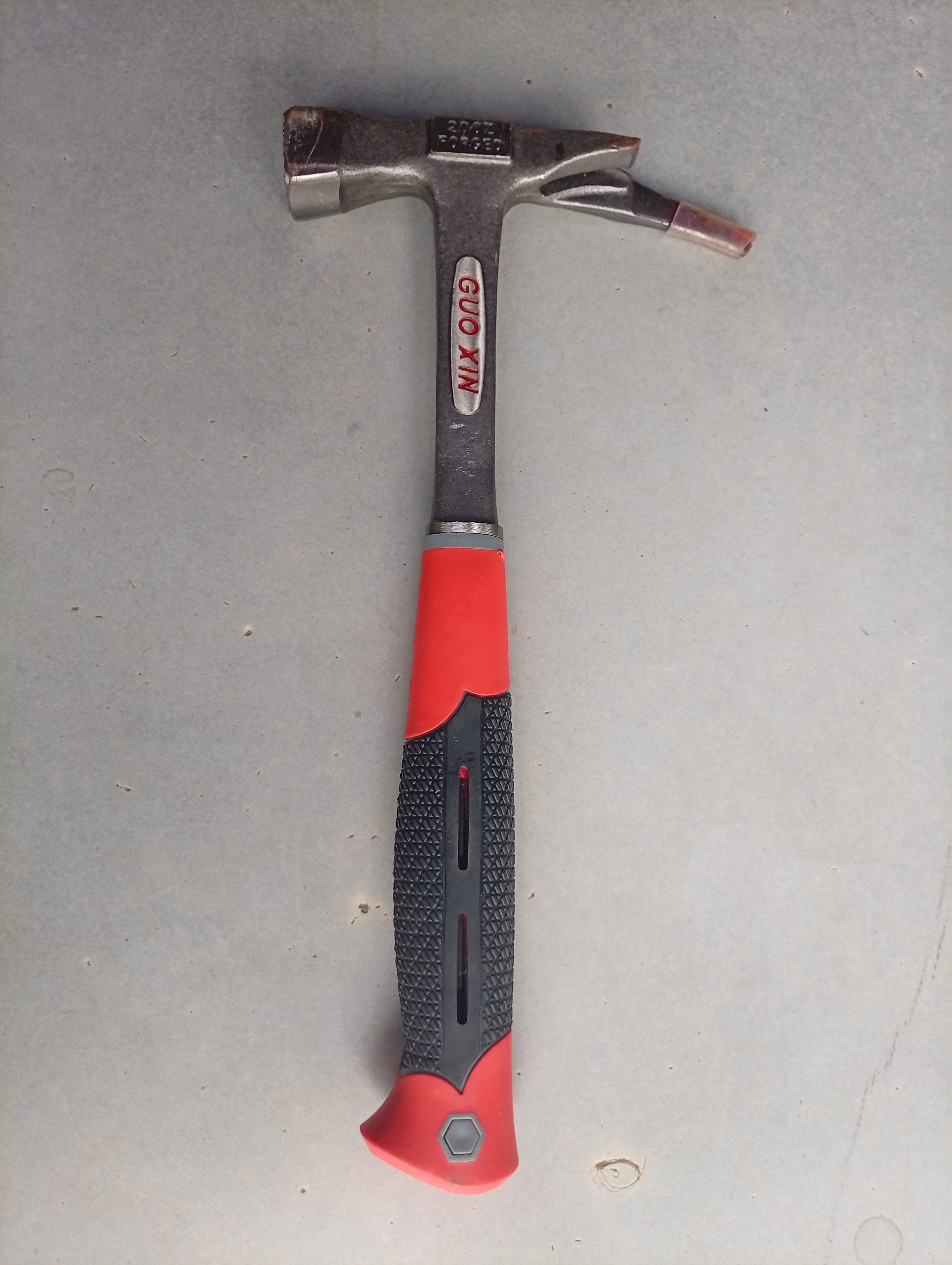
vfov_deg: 65.2
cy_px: 632
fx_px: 988
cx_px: 476
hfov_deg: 51.5
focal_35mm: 27
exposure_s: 1/50
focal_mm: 3.84
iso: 50
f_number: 1.8
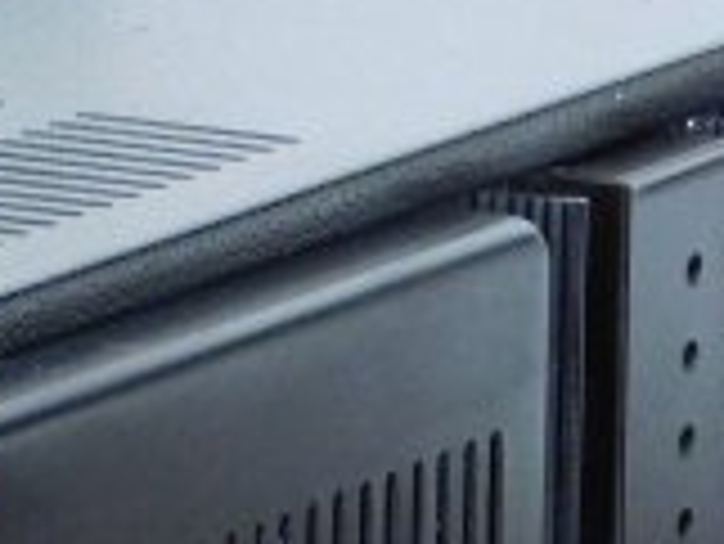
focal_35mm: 753
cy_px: 656
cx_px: 58
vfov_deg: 2.0
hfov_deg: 2.6
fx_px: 15761
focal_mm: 35.9
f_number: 5.4
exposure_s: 1/6
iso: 800
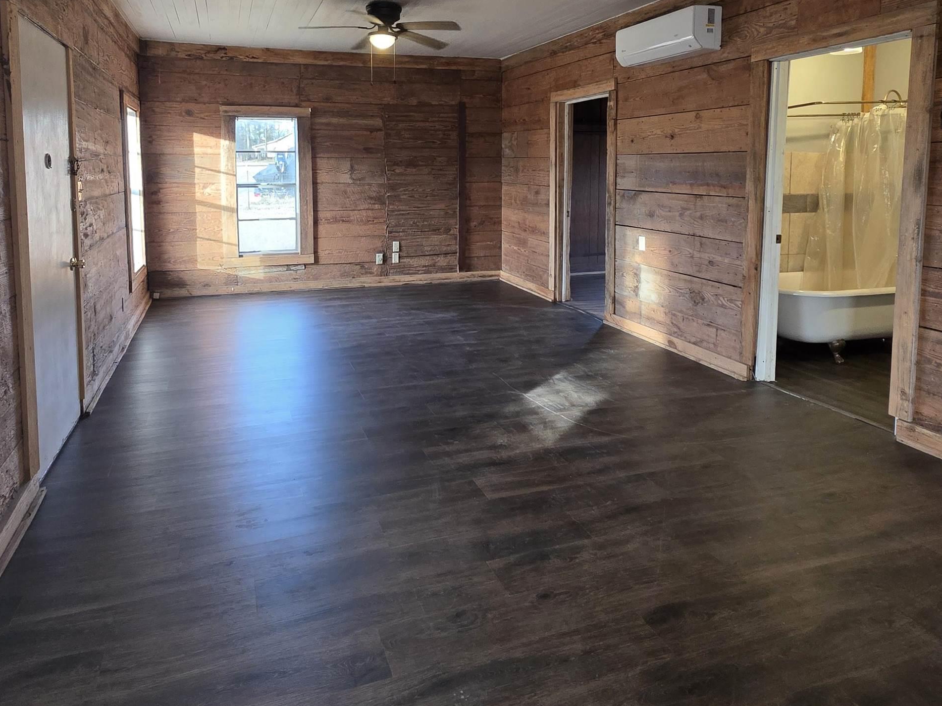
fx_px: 571
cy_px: 212
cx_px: 401
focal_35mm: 21
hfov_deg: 78.5
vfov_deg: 61.2
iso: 250
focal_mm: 2.2
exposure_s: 1/120
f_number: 1.9
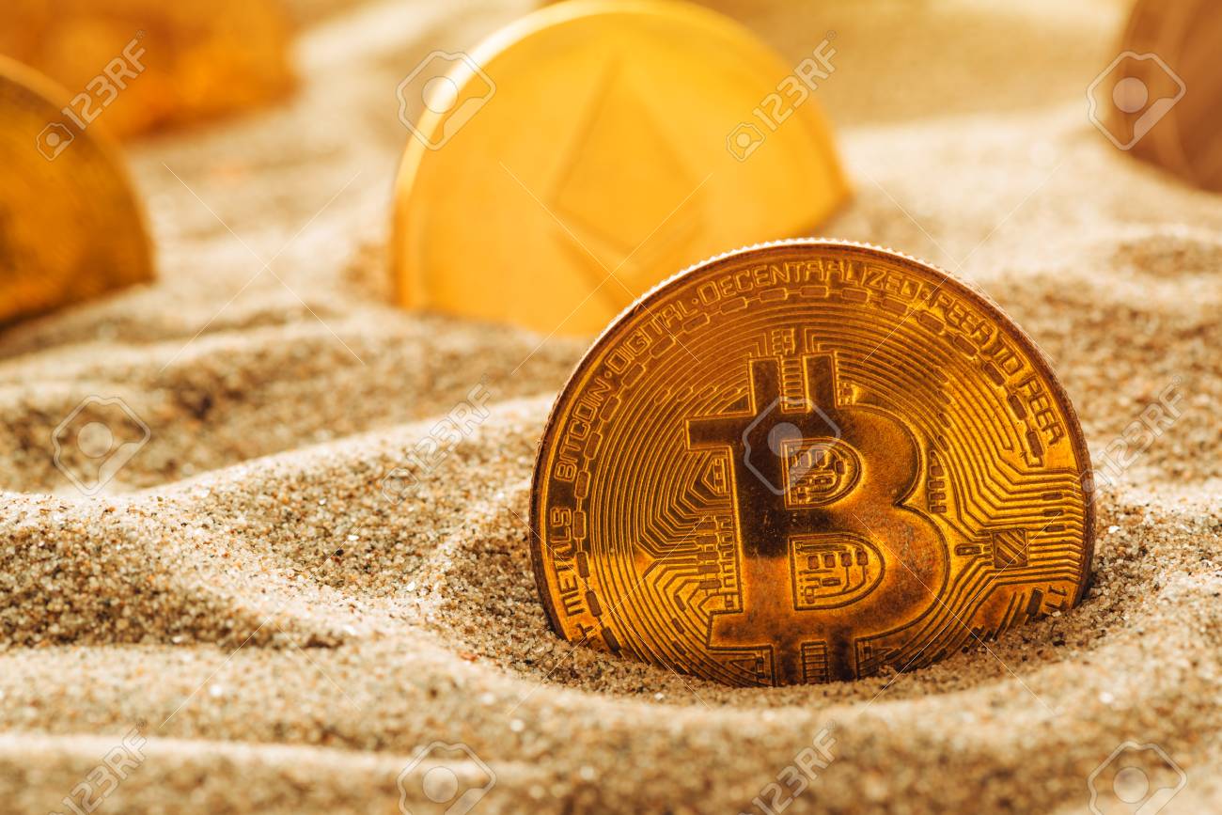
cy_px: 408
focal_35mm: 105
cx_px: 611
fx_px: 3564
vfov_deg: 13.0
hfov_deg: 19.5
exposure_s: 1/1.25
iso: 160
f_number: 14
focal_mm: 105
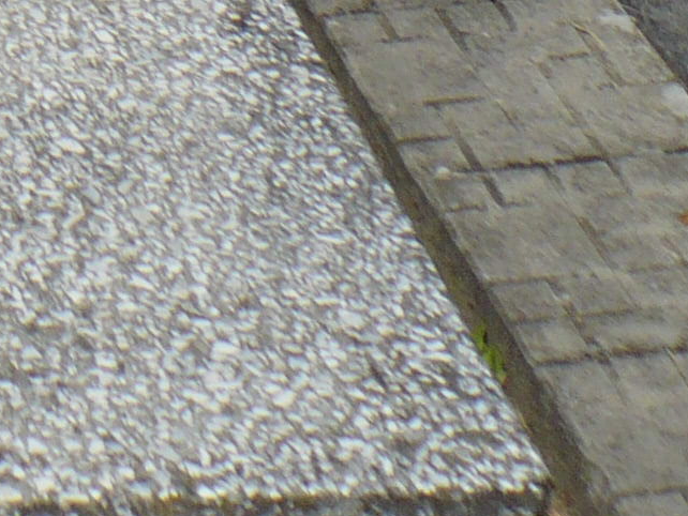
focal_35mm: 177
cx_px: -453
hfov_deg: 10.6
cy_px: -394
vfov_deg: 8.1
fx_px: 3519
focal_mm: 6.1
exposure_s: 1/400
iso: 100
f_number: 8
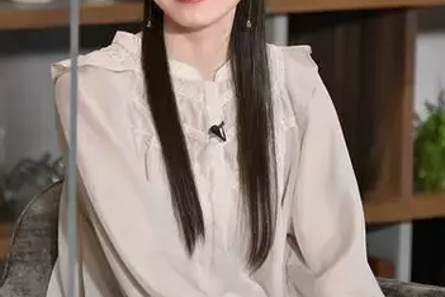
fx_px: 4858
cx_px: 180
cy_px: 88
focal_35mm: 393
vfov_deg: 3.5
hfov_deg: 5.2
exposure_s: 1/200
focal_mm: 230
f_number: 5.6
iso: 4000
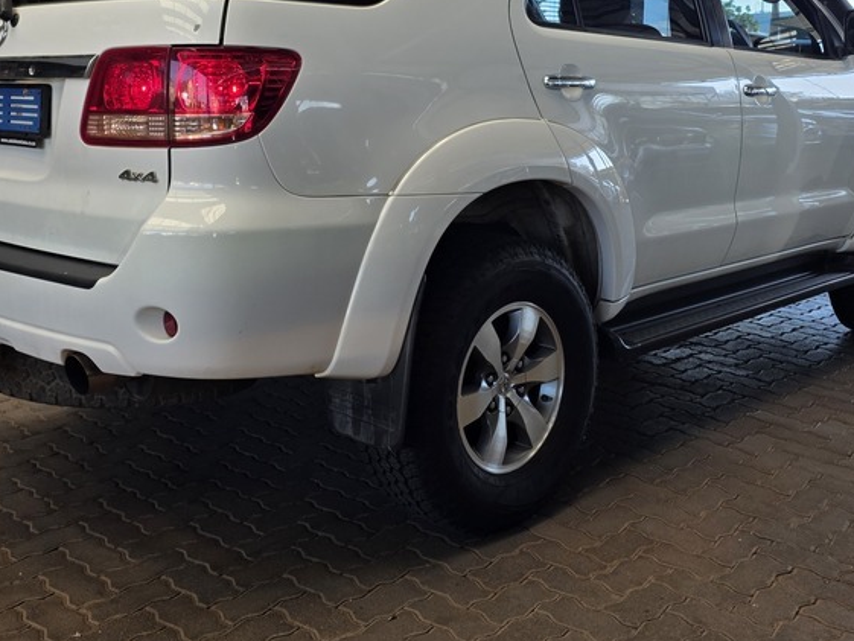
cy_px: 161
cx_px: 409
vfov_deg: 33.7
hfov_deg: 44.8
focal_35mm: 42
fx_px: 1036
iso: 80
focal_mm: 6.25
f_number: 1.7
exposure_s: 1/1350
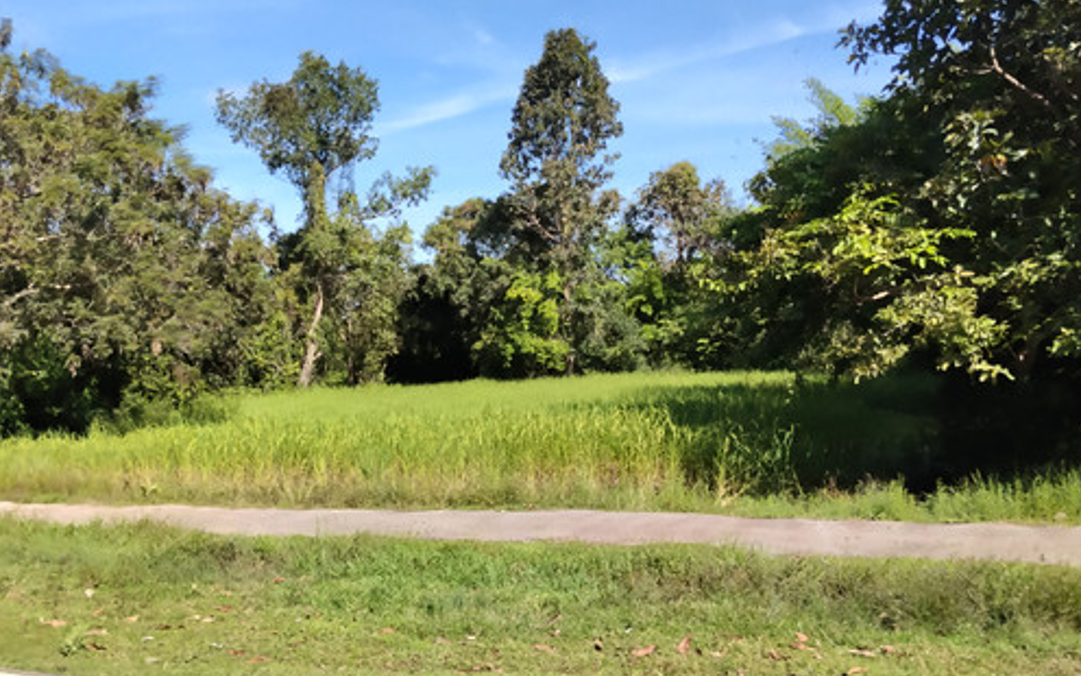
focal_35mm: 31
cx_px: 543
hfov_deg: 61.2
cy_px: 370
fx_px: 913
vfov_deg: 40.6
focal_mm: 4.22
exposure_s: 1/997
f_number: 1.8
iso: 50
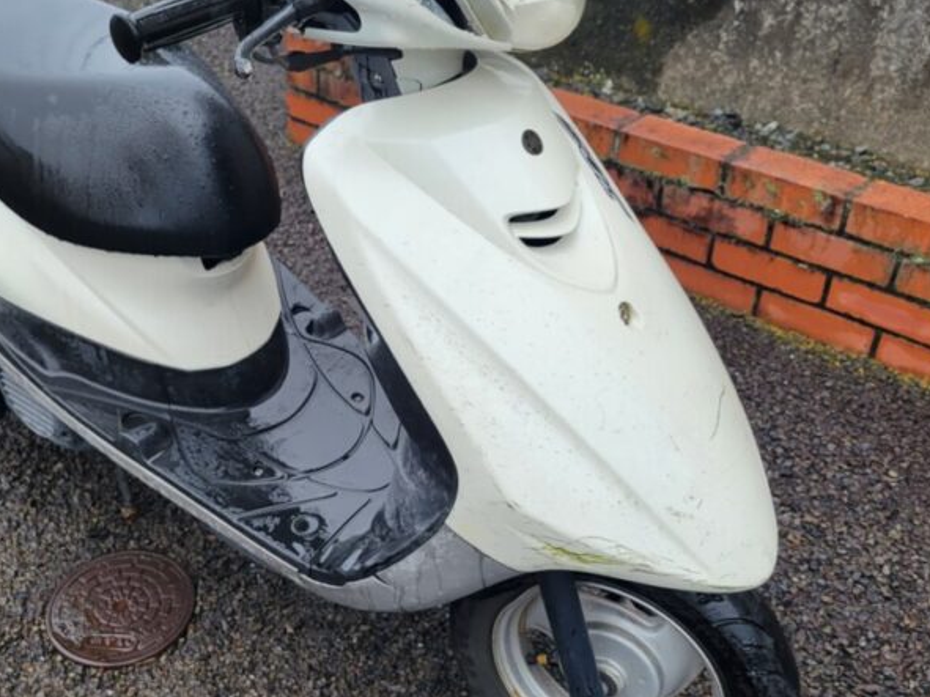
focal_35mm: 44
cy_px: 359
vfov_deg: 32.9
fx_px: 1182
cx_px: 375
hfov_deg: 42.8
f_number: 1.8
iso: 40
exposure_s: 1/325
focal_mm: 5.4
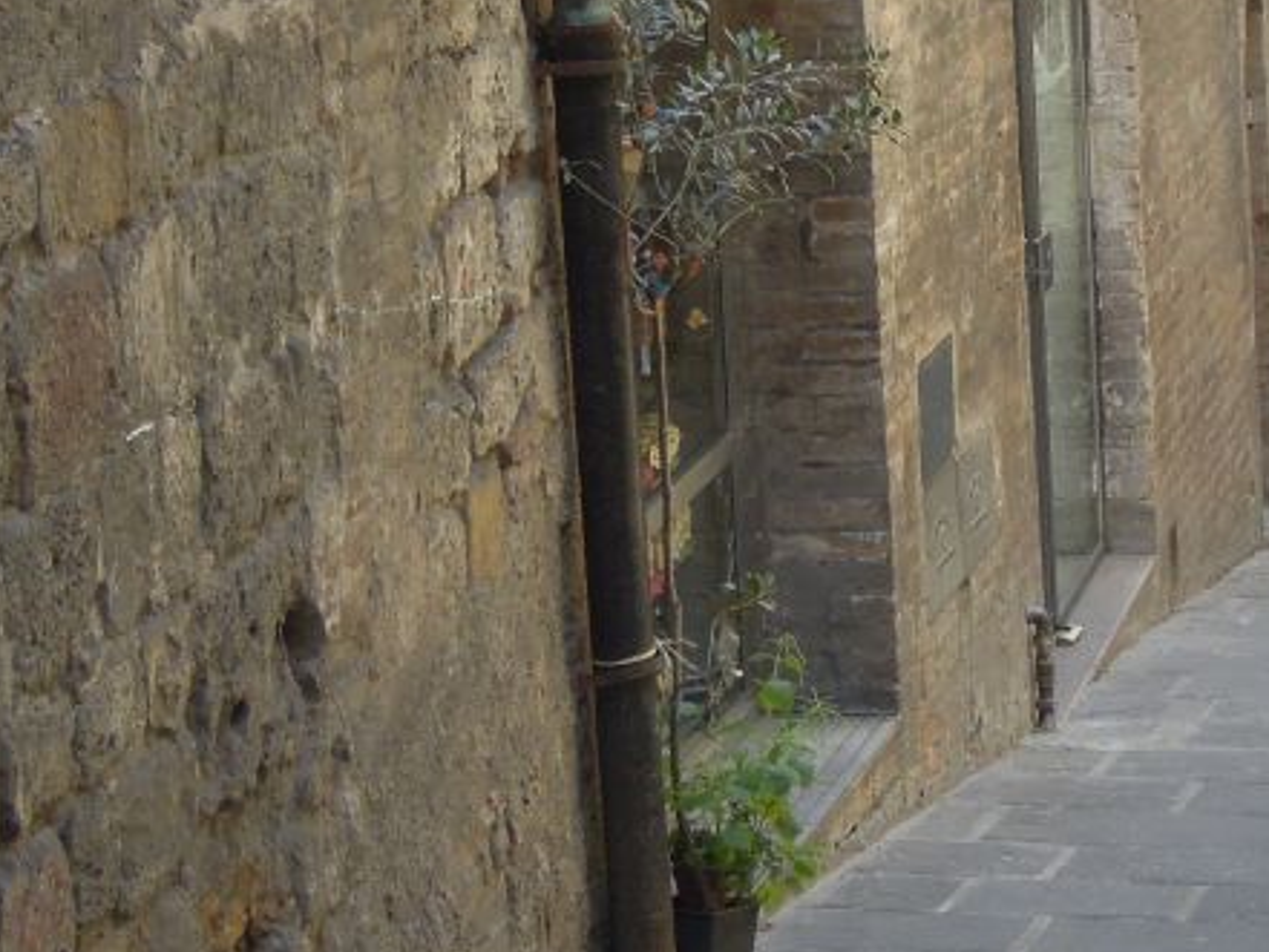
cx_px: 1024
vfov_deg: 10.3
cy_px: 198
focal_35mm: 144
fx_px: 5280
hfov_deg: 13.6
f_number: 4.2
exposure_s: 1/100
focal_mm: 11.1
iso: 250
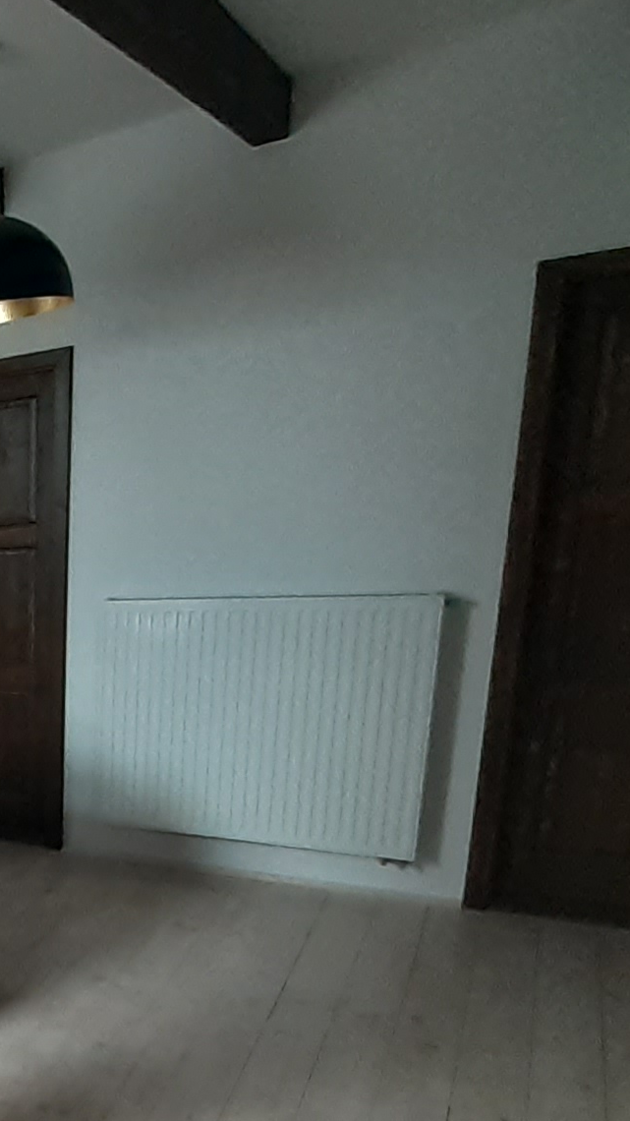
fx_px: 951
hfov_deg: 23.7
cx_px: -435
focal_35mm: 32
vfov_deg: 59.3
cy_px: 768
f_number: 2.2
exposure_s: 1/50
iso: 200
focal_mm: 1.13
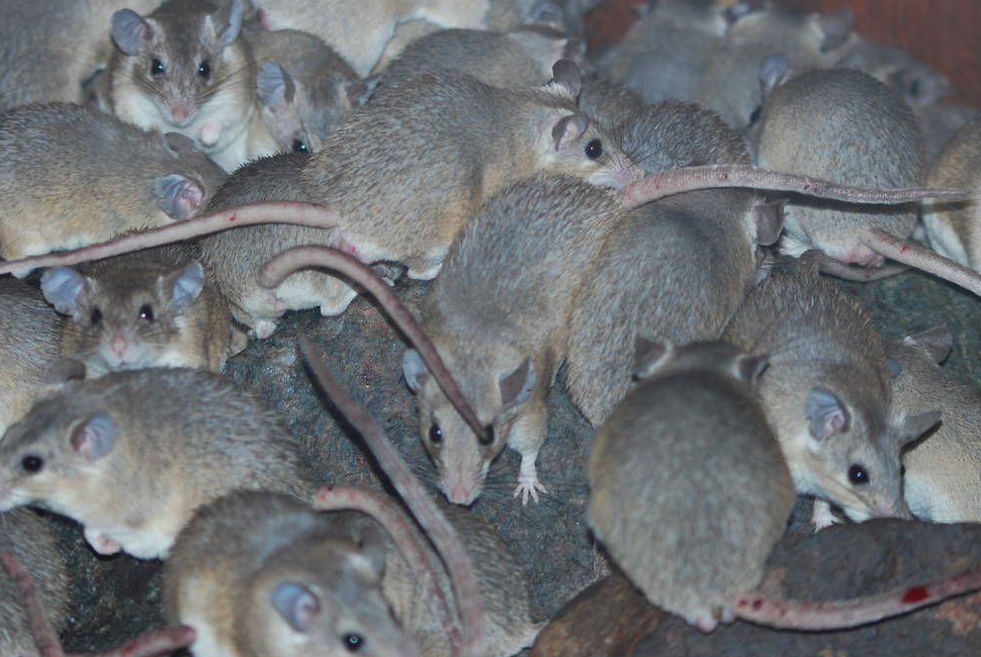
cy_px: 153
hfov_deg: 9.9
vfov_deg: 6.6
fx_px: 5675
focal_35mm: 208
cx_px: 415
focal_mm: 86
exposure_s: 1/125
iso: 100
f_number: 4
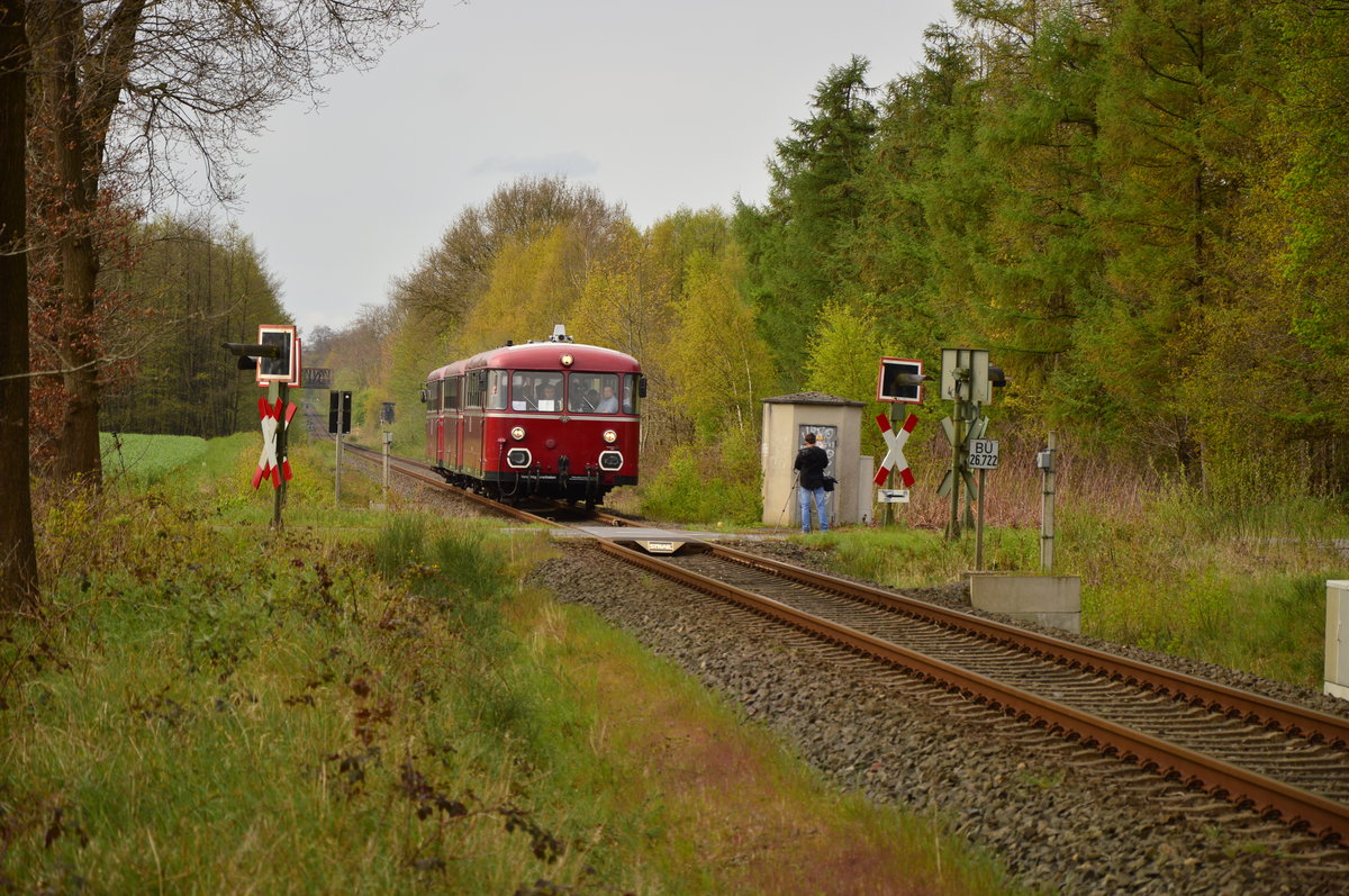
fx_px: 4772
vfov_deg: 10.7
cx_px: 674
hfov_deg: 16.1
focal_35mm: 128
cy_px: 448
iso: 200
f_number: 5.6
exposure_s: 1/640
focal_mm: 85
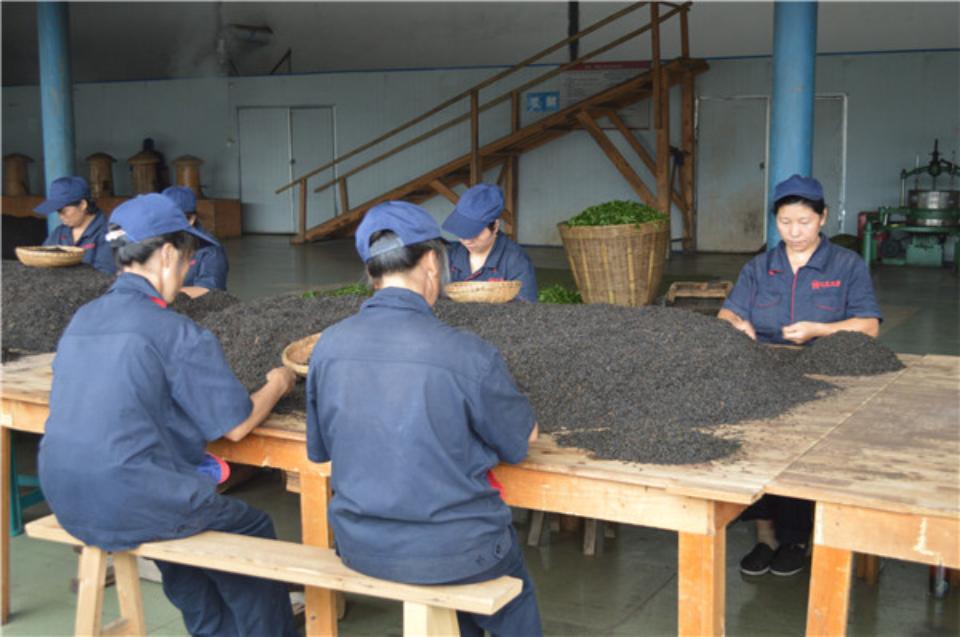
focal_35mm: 45
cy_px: 318
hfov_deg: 43.7
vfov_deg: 29.8
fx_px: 1198
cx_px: 480
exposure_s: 1/15
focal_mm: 30
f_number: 4.5
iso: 450
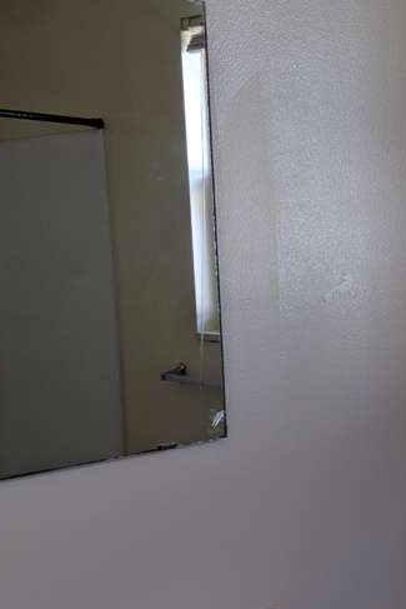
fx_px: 997
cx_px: 450
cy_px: 400
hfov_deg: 21.8
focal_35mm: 59
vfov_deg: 33.7
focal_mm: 4.44
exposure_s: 1/120
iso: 121
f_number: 1.8
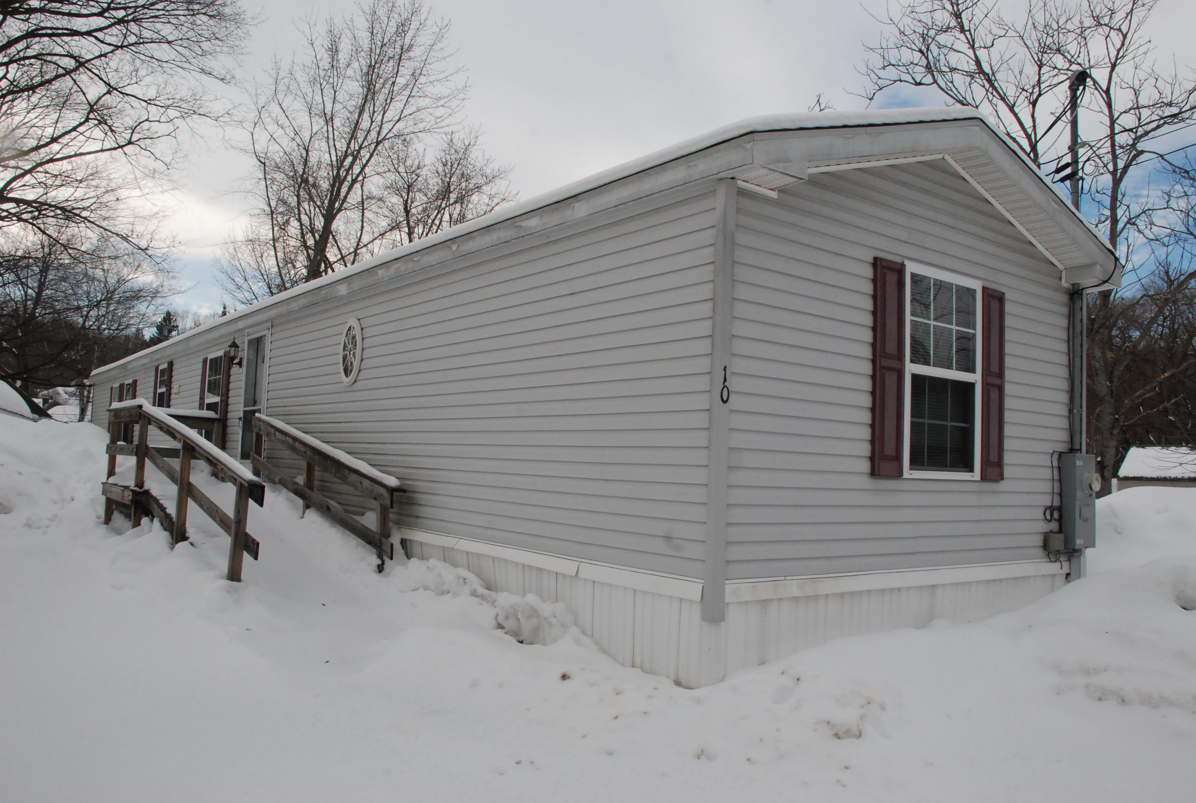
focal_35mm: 30
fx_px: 999
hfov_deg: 61.8
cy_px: 402
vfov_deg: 43.8
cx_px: 598
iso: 800
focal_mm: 20
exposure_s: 1/640
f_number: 13
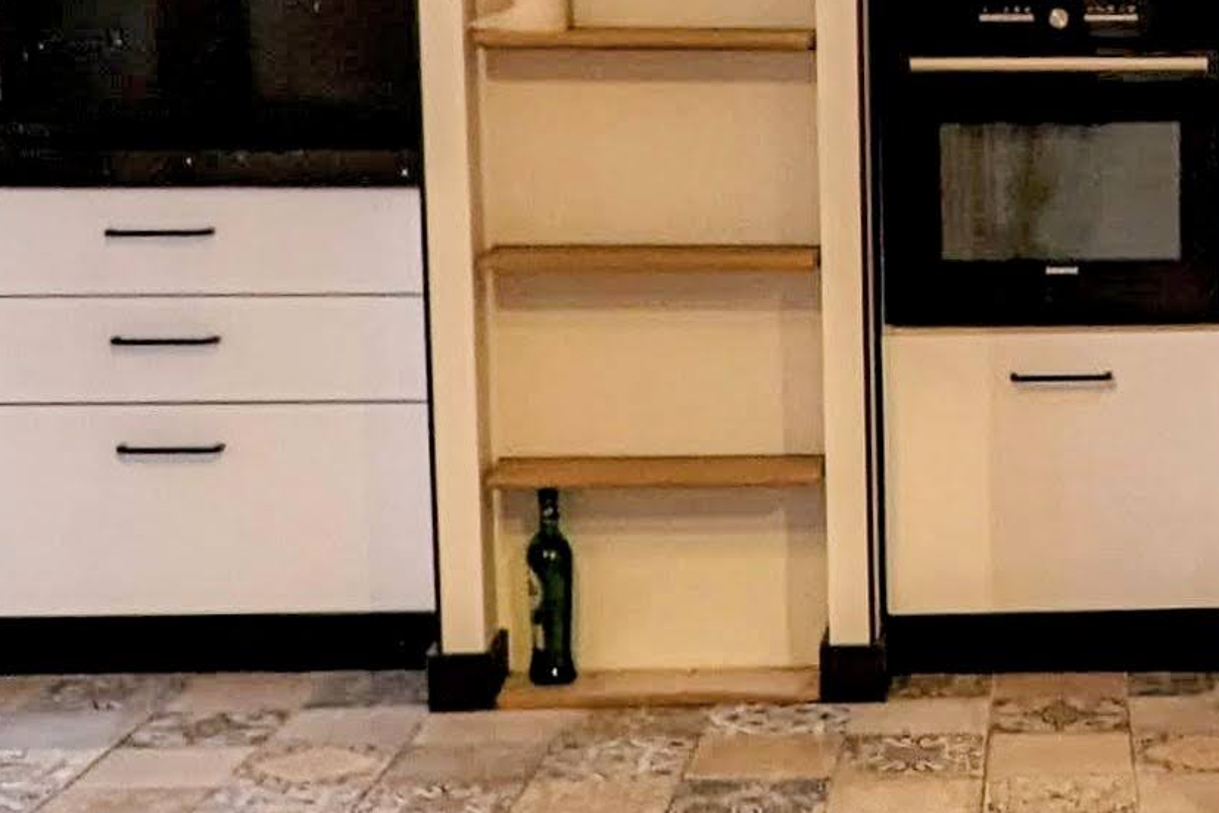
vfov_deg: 17.1
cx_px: 1248
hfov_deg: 24.1
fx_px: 2709
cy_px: 406
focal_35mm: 80
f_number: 2.2
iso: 80
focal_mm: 2.35
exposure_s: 1/25
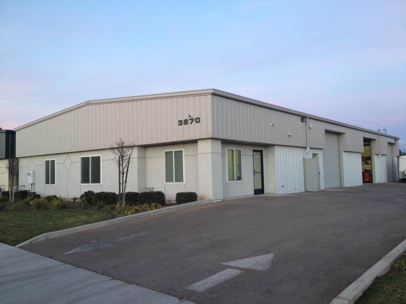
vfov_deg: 40.7
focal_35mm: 35
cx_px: 203
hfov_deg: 52.6
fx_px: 411
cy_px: 152
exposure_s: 1/20
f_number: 2.4
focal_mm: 4.28
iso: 64
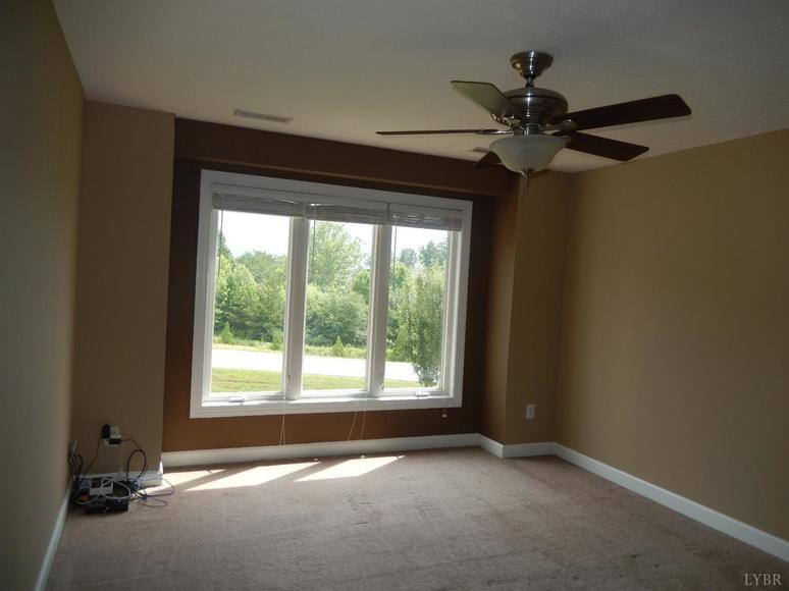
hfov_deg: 69.4
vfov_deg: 54.9
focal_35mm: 25
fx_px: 570
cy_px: 296
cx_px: 394
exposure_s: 1/250
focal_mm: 4.5
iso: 125
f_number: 3.4
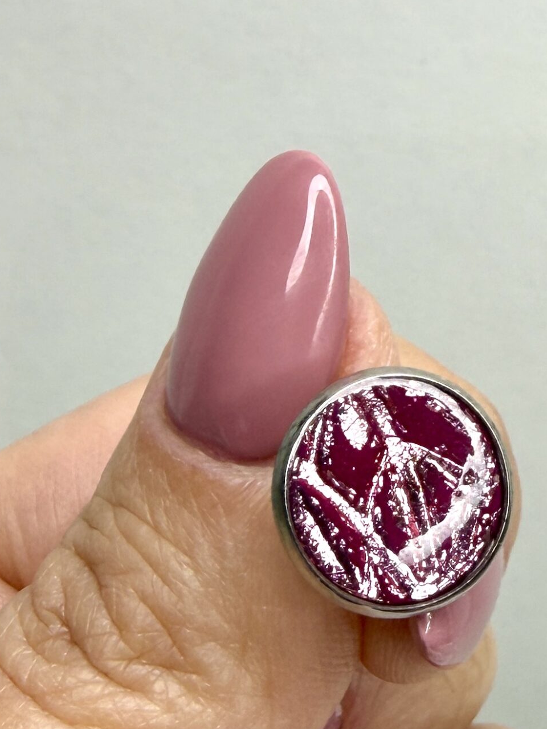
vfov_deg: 38.0
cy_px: 599
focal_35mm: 48
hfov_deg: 30.2
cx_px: 338
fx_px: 1011
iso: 50
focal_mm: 2.22
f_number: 2.2
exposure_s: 1/100
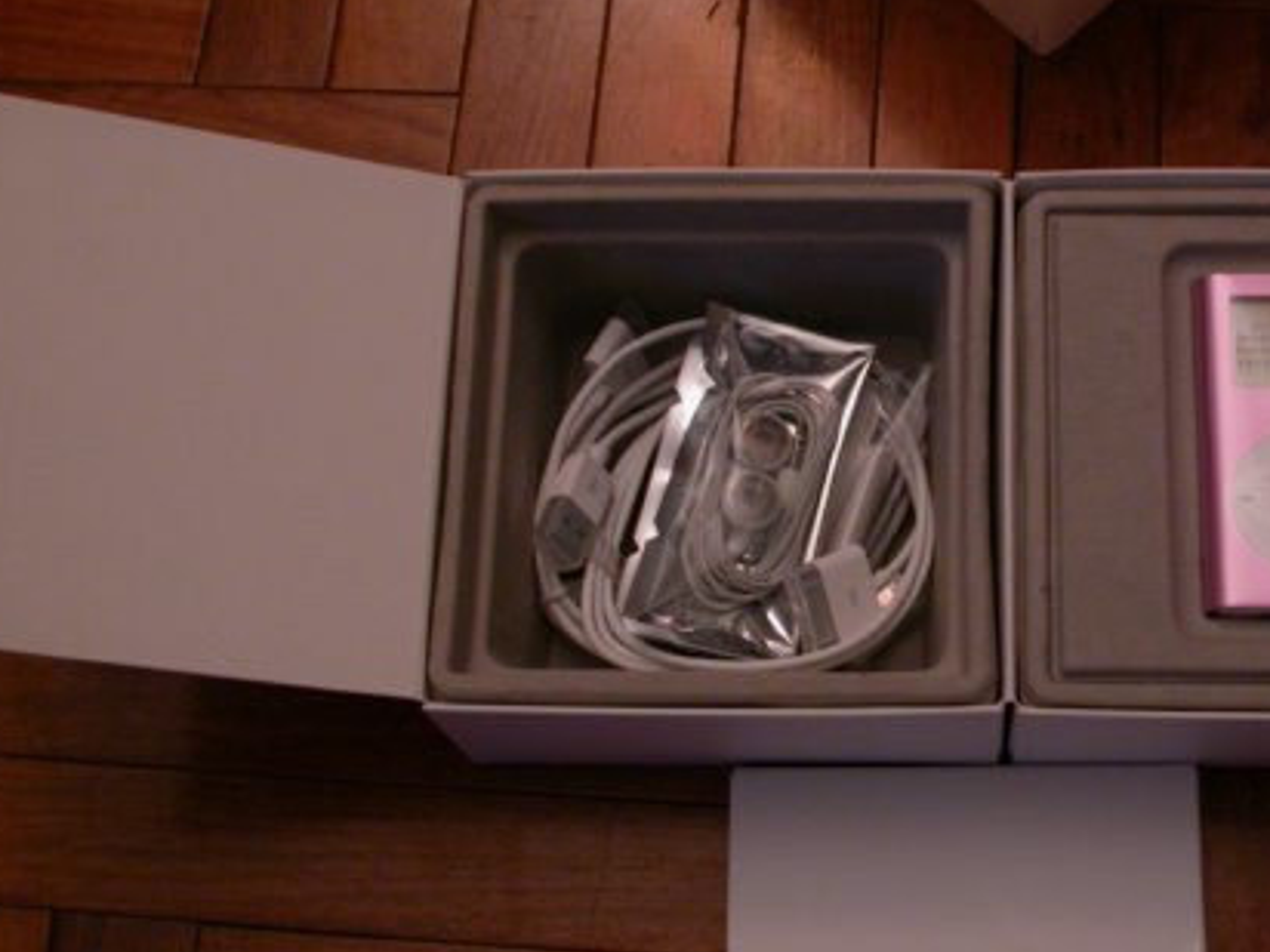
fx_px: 2165
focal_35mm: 59
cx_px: 891
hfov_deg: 32.3
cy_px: 508
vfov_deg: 24.8
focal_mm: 7.85
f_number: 2.6
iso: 100
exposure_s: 1/13.1
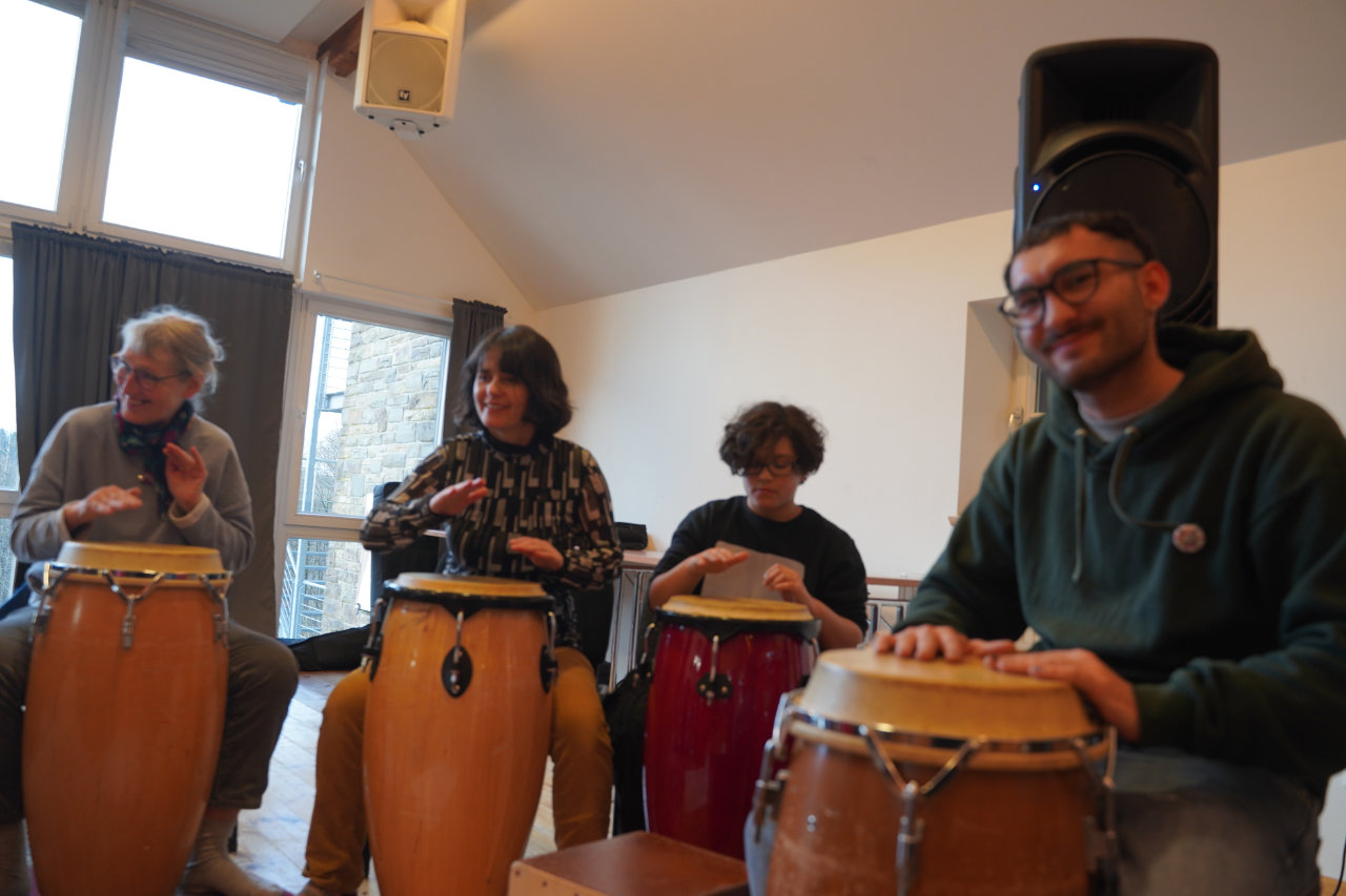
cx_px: 673
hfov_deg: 63.7
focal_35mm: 29
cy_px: 448
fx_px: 1084
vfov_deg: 45.0
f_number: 4
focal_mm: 29
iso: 800
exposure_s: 1/160
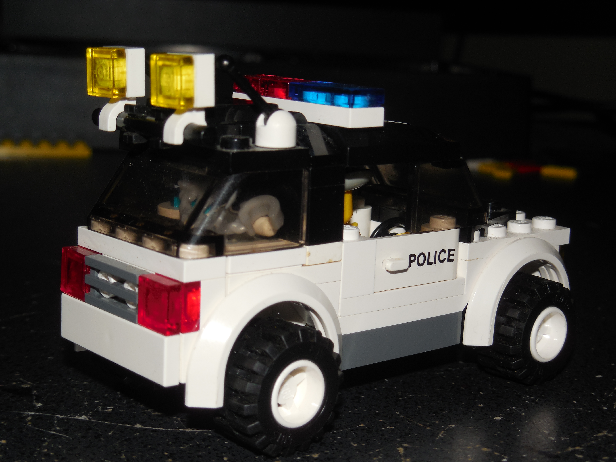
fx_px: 1086
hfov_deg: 31.7
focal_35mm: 61
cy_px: 231
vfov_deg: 24.0
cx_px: 308
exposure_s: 1/60
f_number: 8.6
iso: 125
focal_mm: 11
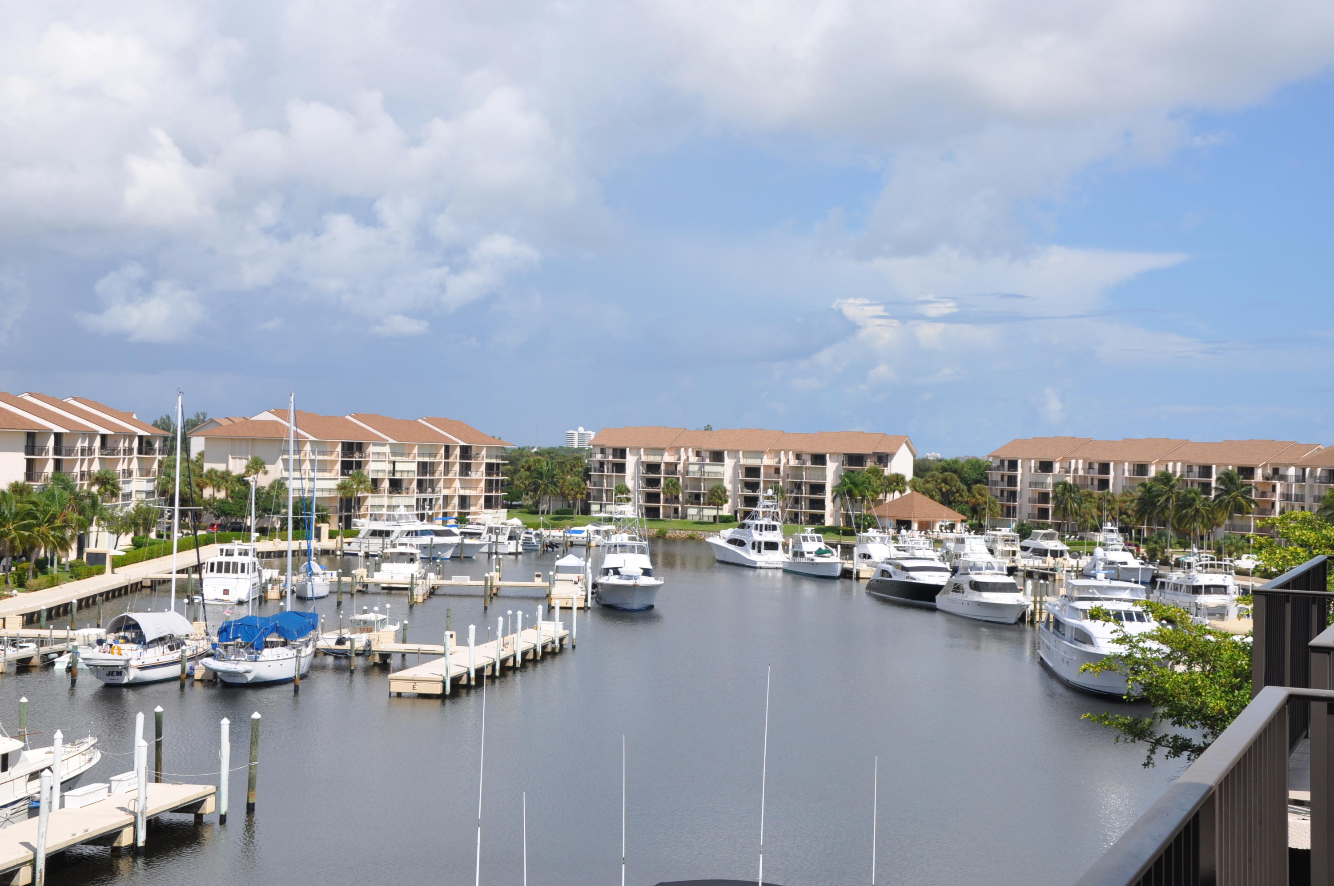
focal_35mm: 52
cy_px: 443
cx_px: 667
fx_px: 1943
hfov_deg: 37.9
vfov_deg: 25.7
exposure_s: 1/400
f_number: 10
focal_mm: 35
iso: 200
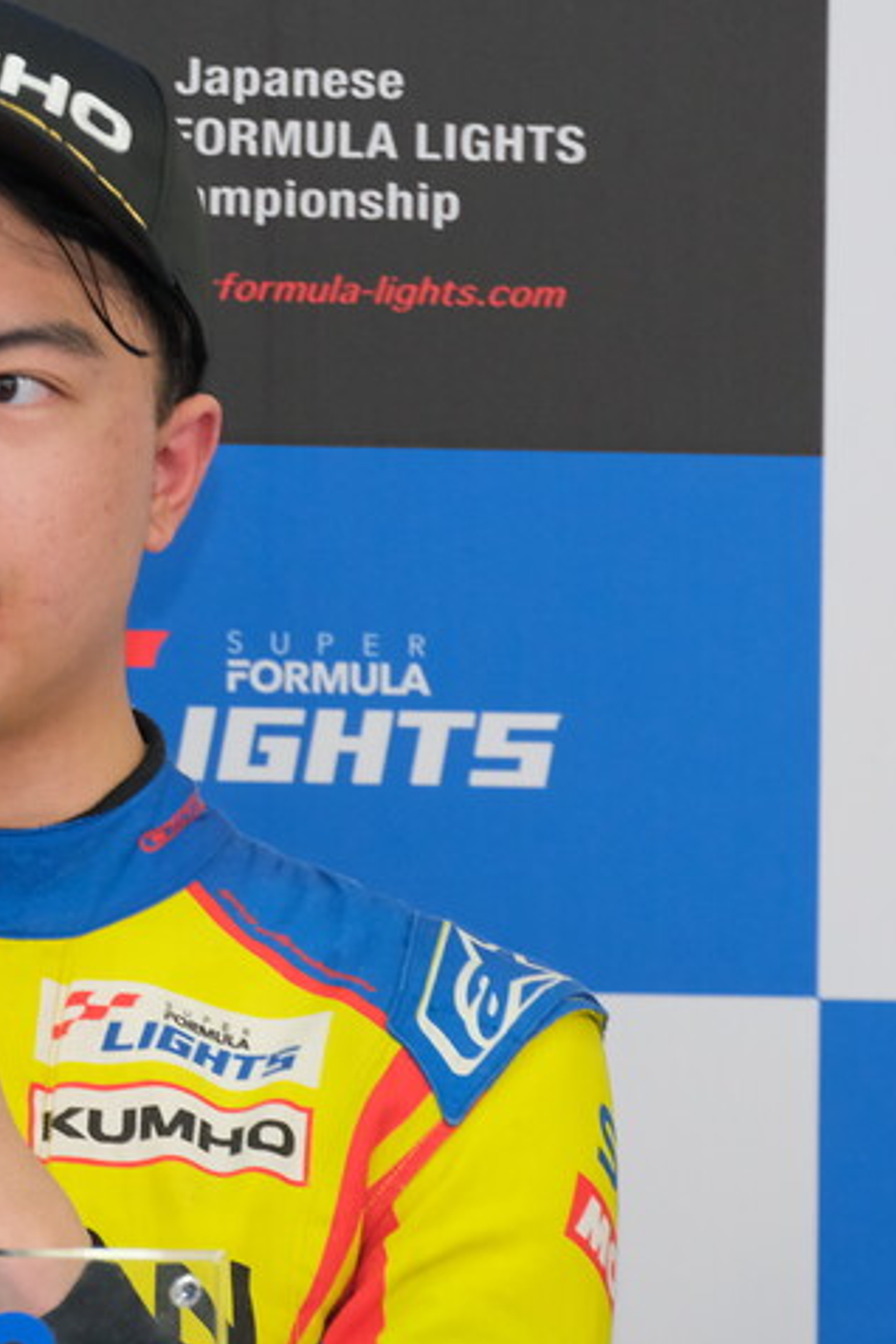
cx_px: -54
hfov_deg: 4.7
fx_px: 10826
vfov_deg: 7.1
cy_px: 673
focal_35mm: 290
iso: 3200
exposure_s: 1/90
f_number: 8
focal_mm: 127.9
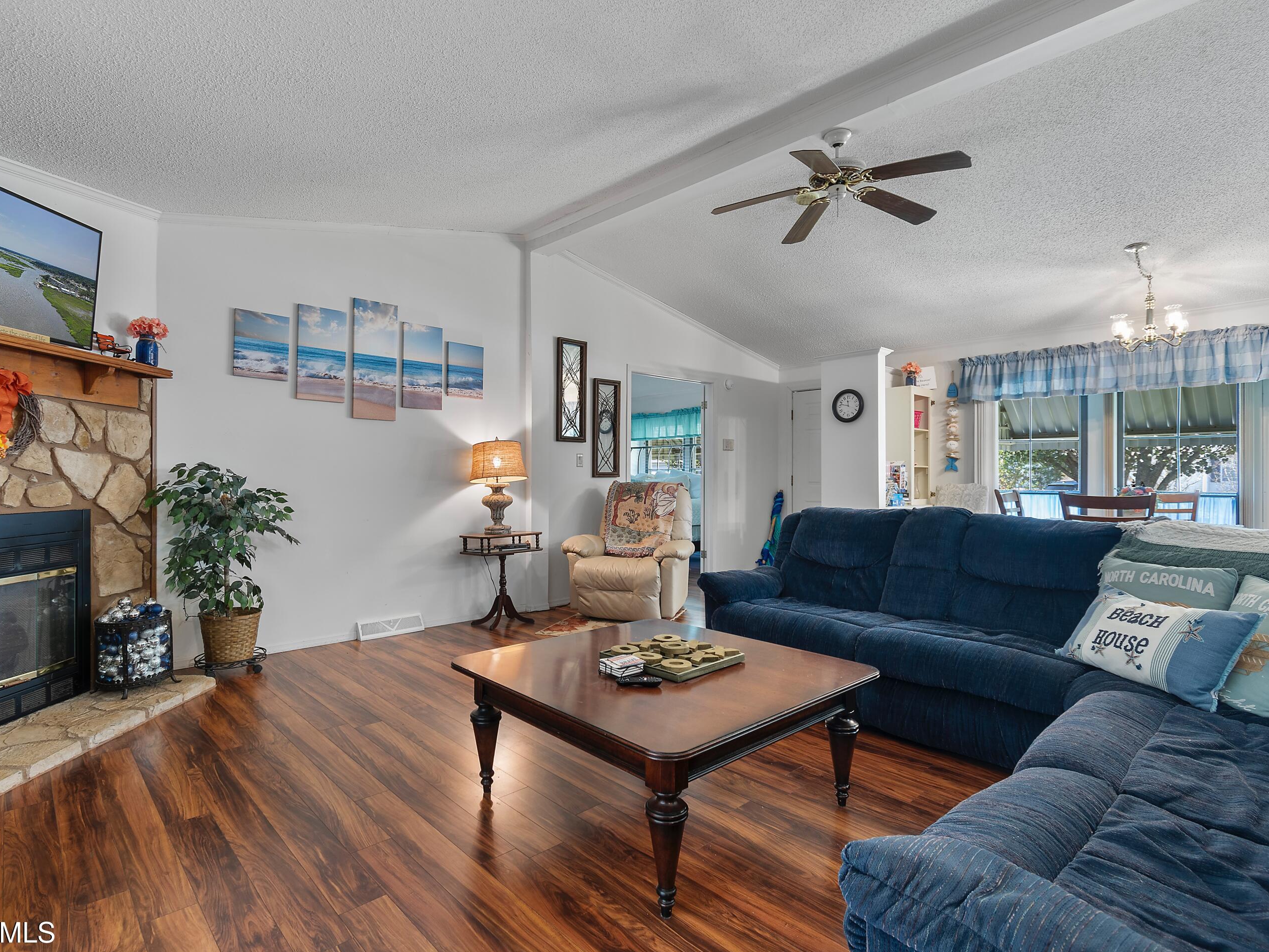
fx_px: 623
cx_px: 590
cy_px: 480
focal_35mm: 17
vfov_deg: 74.7
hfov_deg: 90.9
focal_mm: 10
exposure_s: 2
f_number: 4.5
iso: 100
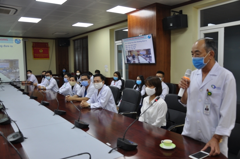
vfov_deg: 41.6
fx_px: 210
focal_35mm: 32
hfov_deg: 59.5
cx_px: 120
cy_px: 80
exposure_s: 1/20
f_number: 4.5
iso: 200
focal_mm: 21
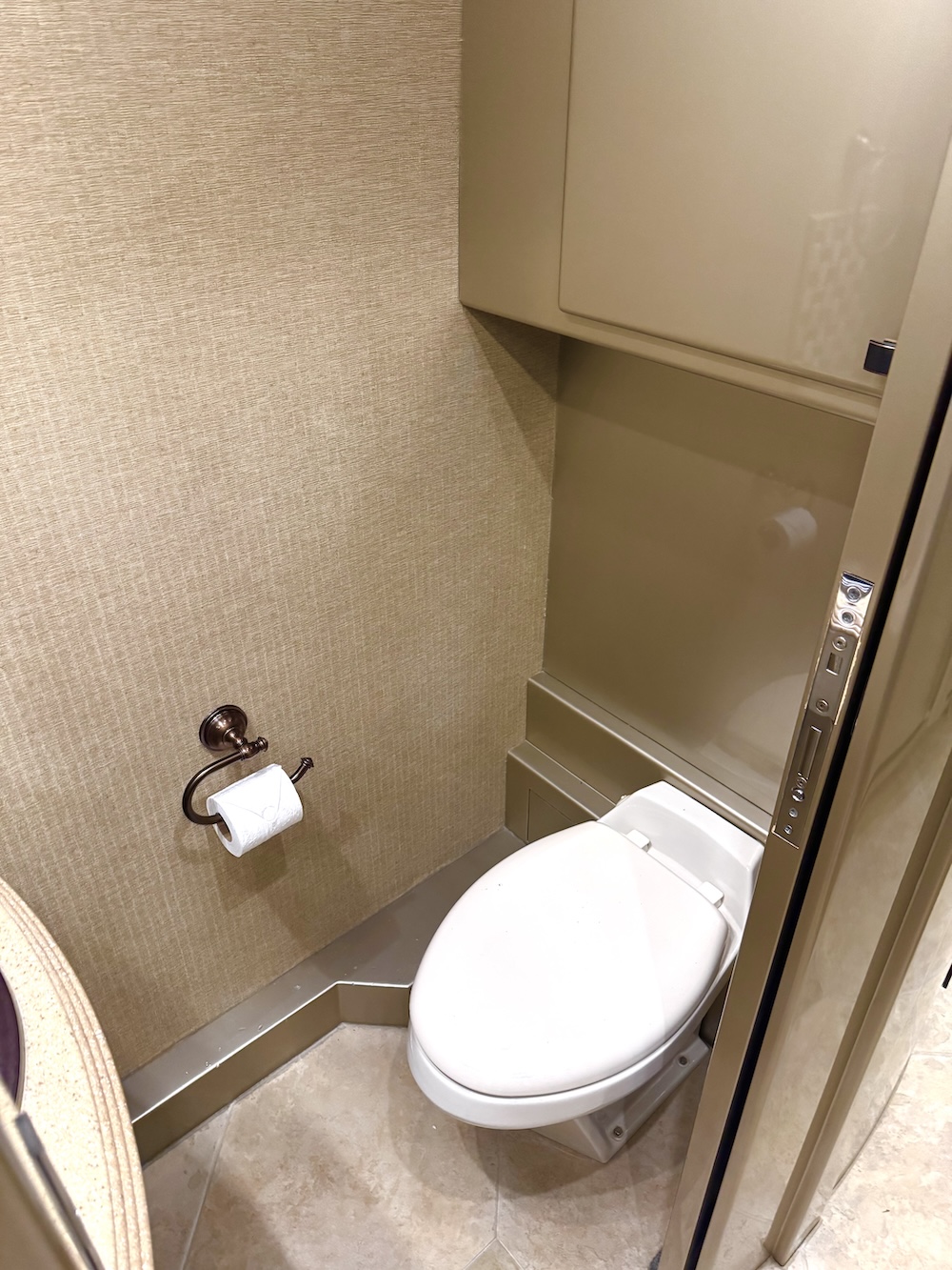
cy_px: 635
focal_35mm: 24
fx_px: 880
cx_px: 476
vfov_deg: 71.6
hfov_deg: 56.8
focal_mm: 6.76
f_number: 1.78
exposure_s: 1/60
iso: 800
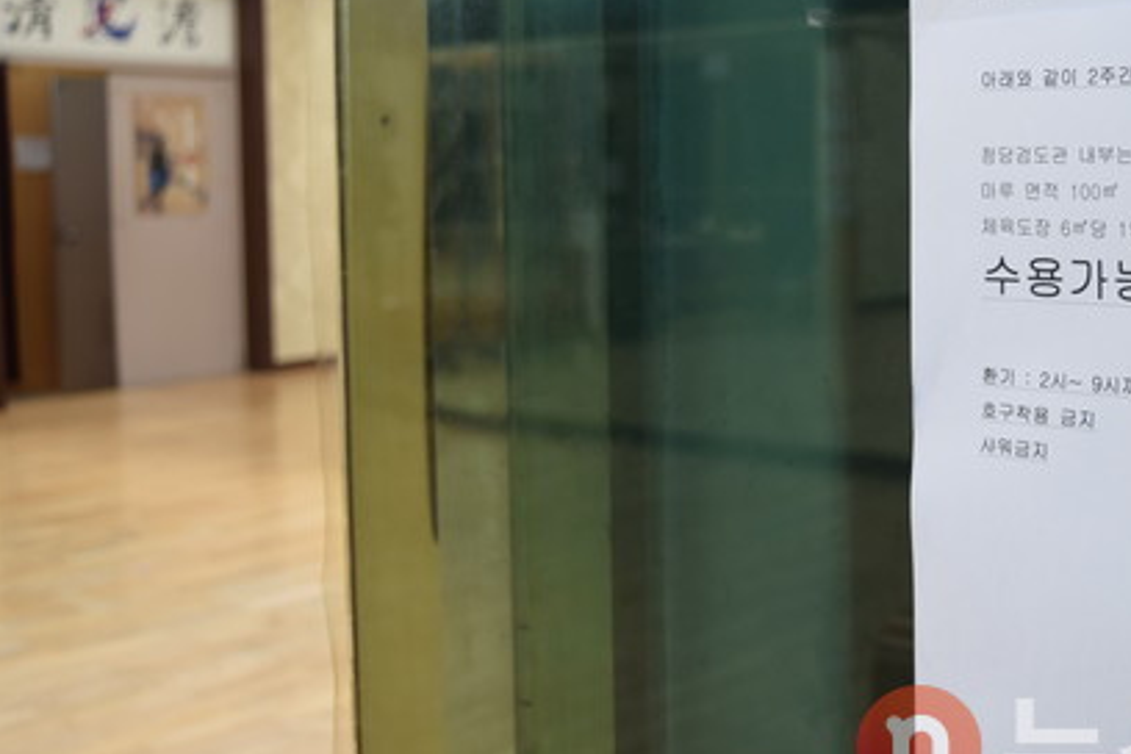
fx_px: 1665
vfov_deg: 25.5
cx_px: 760
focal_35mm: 53
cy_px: 297
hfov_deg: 37.1
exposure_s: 1/60
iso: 640
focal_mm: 24
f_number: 4
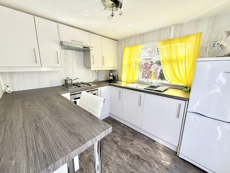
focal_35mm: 14
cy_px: 86
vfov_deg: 85.7
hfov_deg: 102.1
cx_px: 115
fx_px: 93
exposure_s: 1/303
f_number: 2.2
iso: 64
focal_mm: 2.22
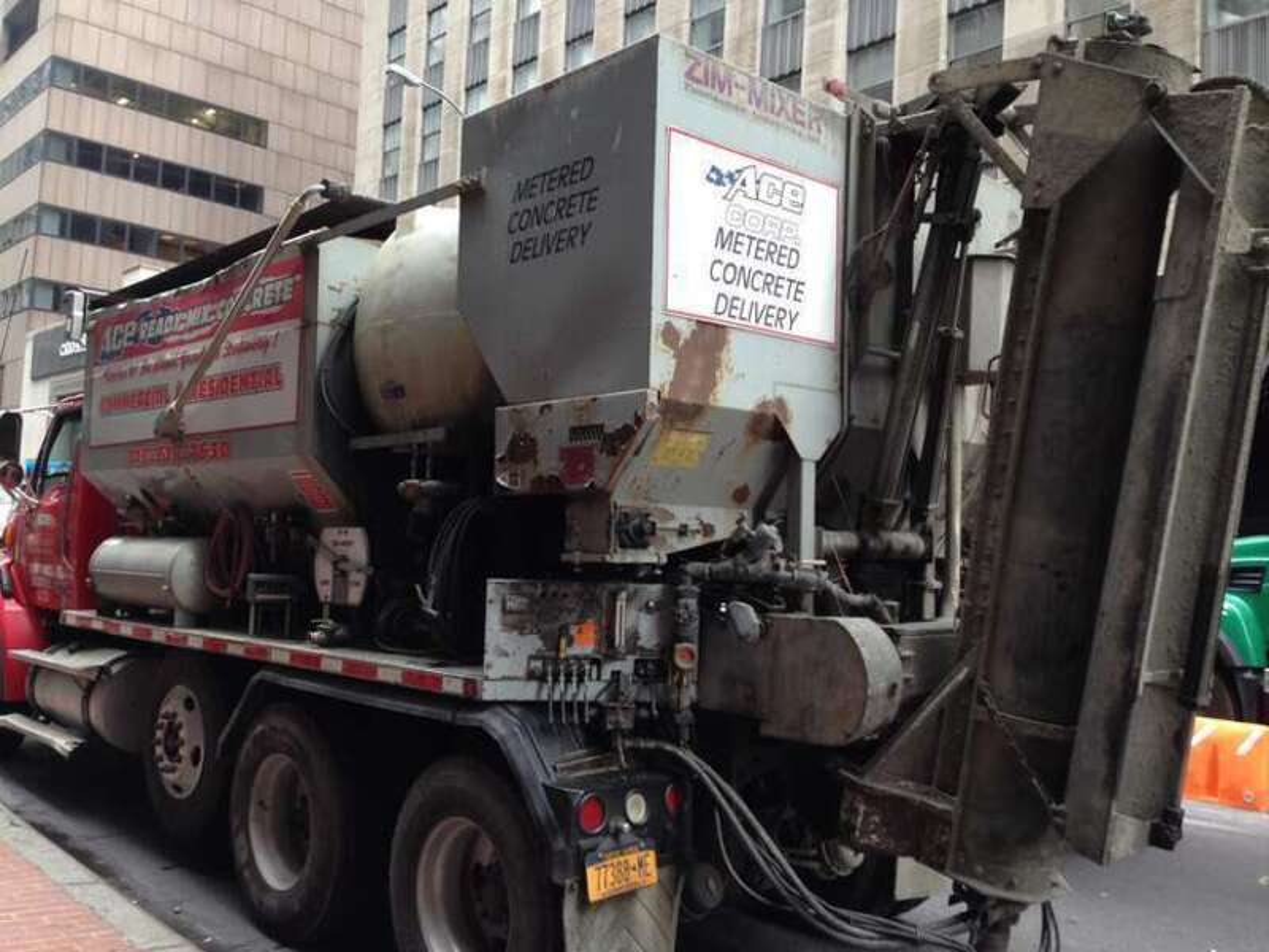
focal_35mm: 33
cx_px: 634
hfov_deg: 55.4
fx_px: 1210
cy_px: 476
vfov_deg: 42.9
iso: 50
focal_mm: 4.12
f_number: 2.4
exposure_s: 1/20
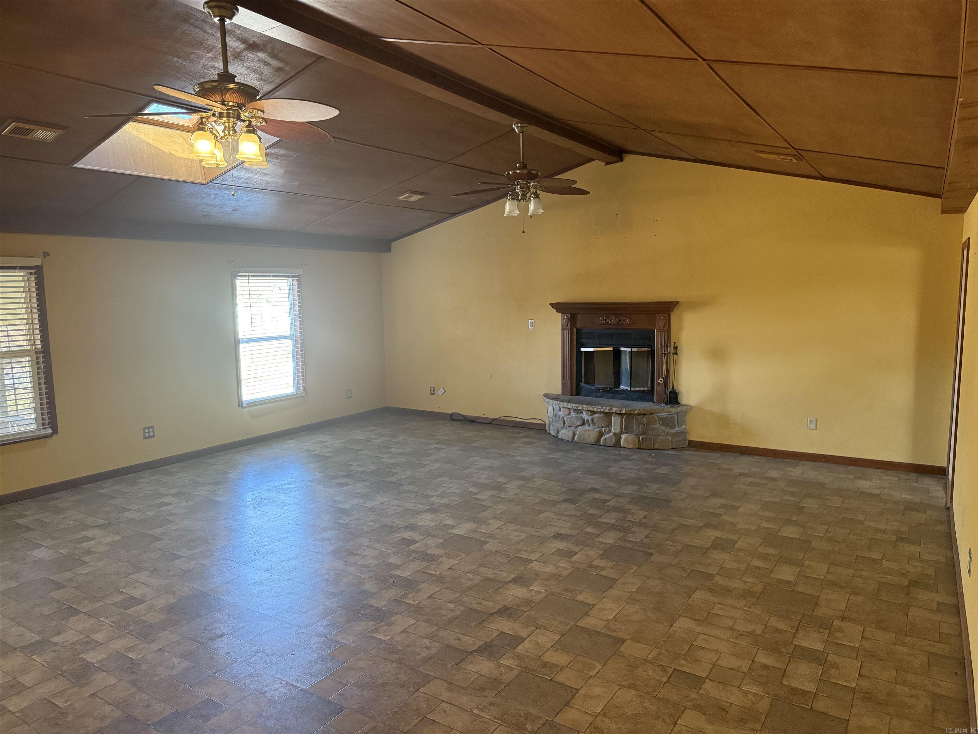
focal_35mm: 24
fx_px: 678
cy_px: 367
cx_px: 489
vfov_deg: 56.8
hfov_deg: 71.6
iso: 640
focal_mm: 6.76
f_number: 1.78
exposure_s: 1/60
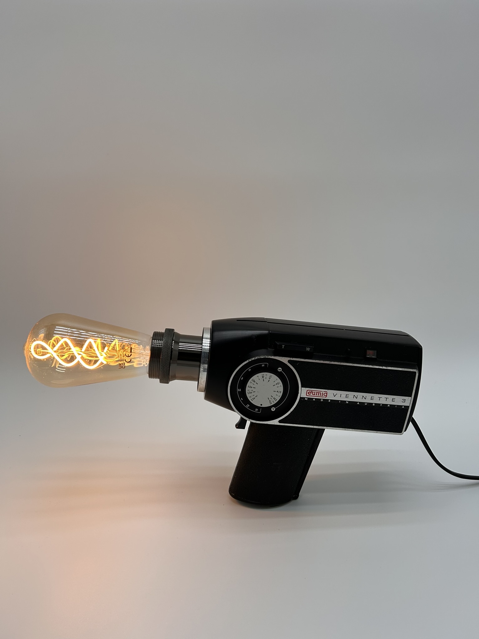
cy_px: 320
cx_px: 240
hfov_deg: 53.1
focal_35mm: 26
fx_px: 480
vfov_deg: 67.3
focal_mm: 5.7
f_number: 1.5
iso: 50
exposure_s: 1/846
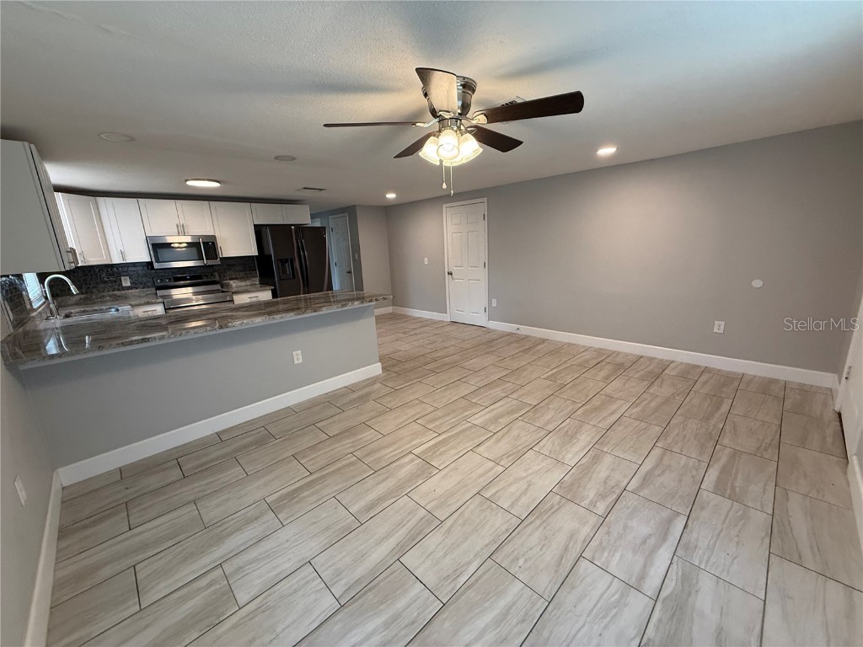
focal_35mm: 14
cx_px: 432
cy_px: 324
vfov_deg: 85.7
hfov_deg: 102.1
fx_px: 349
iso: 320
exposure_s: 1/120
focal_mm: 2.22
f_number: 2.2
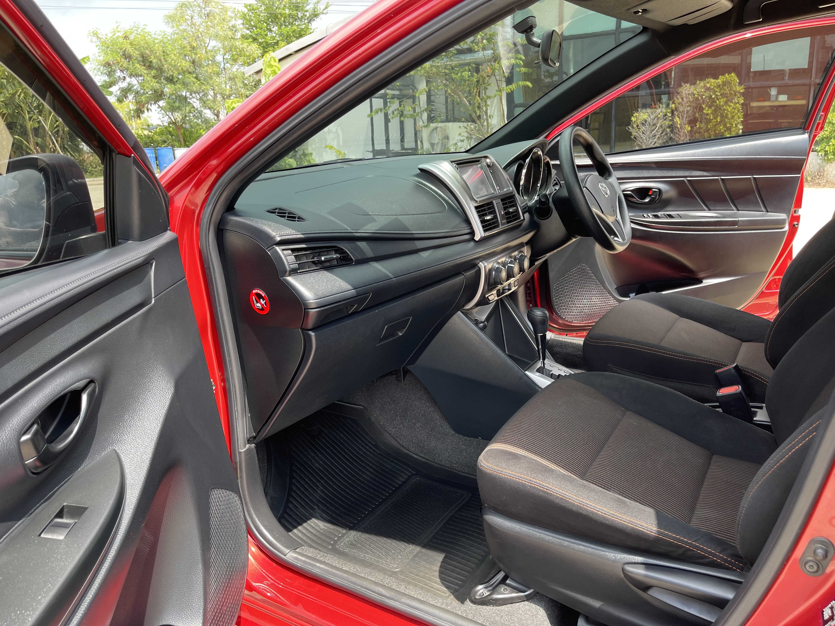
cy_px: 313
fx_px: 627
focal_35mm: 26
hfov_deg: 67.3
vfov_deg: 53.1
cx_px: 418
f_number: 1.6
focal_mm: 5.1
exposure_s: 1/240
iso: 32
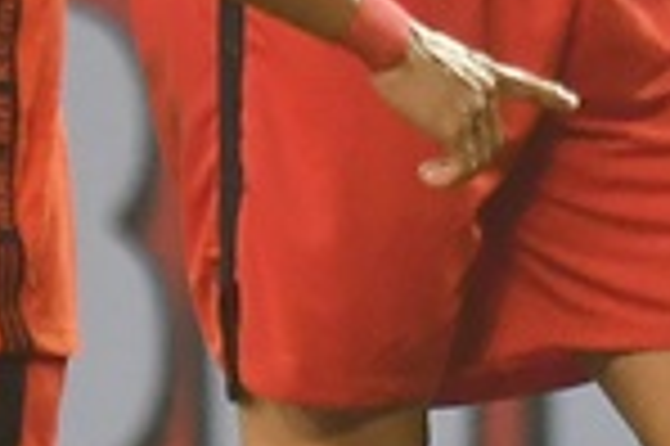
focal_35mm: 2692
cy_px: -119
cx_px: 355
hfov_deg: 0.8
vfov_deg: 0.5
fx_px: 50046
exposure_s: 1/640
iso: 1000
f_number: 3.5
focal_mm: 200
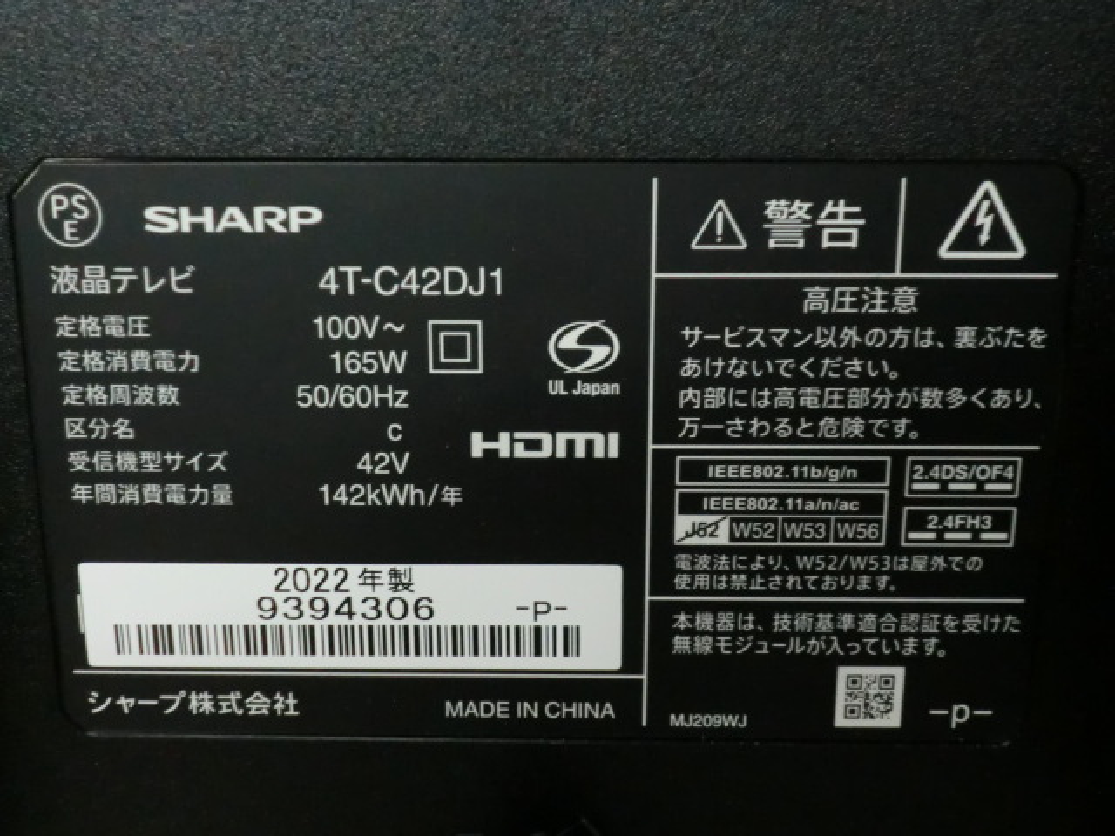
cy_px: 418
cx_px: 558
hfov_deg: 49.0
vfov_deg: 37.7
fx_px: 1224
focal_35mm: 38
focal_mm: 6.9
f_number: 3.9
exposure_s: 1/50
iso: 800
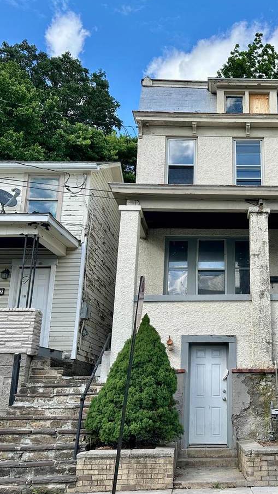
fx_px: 485
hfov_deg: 30.9
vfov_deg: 54.0
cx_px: 236
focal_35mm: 37
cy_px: 239
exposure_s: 1/2110
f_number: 1.78
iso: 80
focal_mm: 6.86
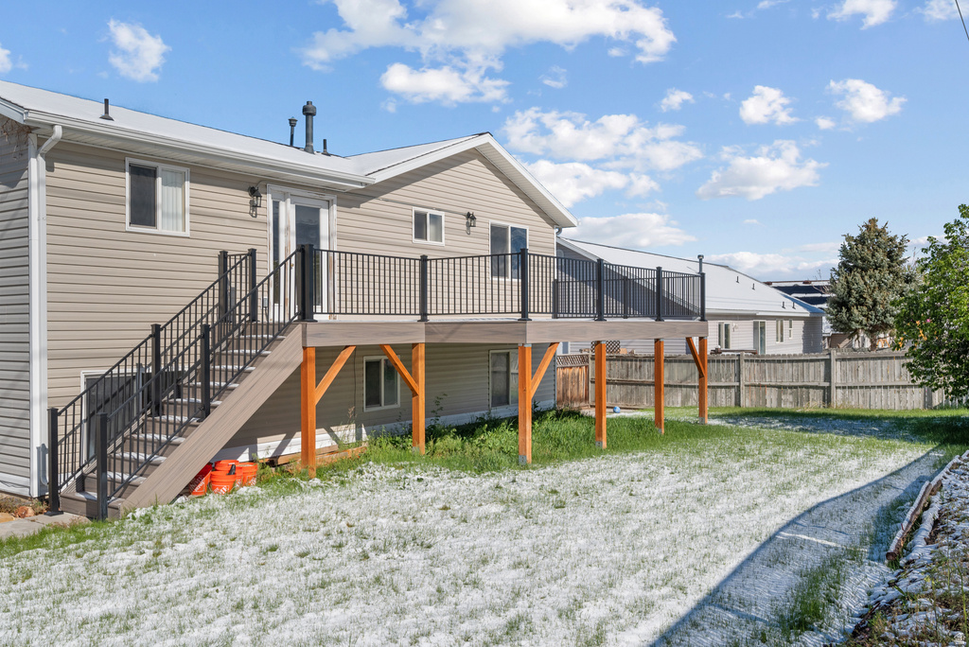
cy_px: 324
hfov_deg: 61.9
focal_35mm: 30
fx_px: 808
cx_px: 484
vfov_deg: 43.7
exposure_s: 1/640
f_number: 8
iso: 800
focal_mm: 30
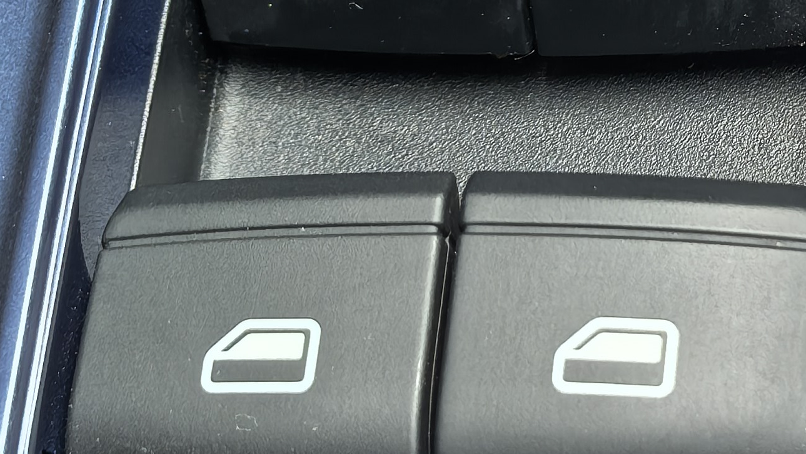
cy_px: -250
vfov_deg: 6.4
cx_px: 488
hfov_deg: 11.5
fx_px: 3996
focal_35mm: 187
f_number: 2
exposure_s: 1/333
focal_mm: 6.98
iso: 200
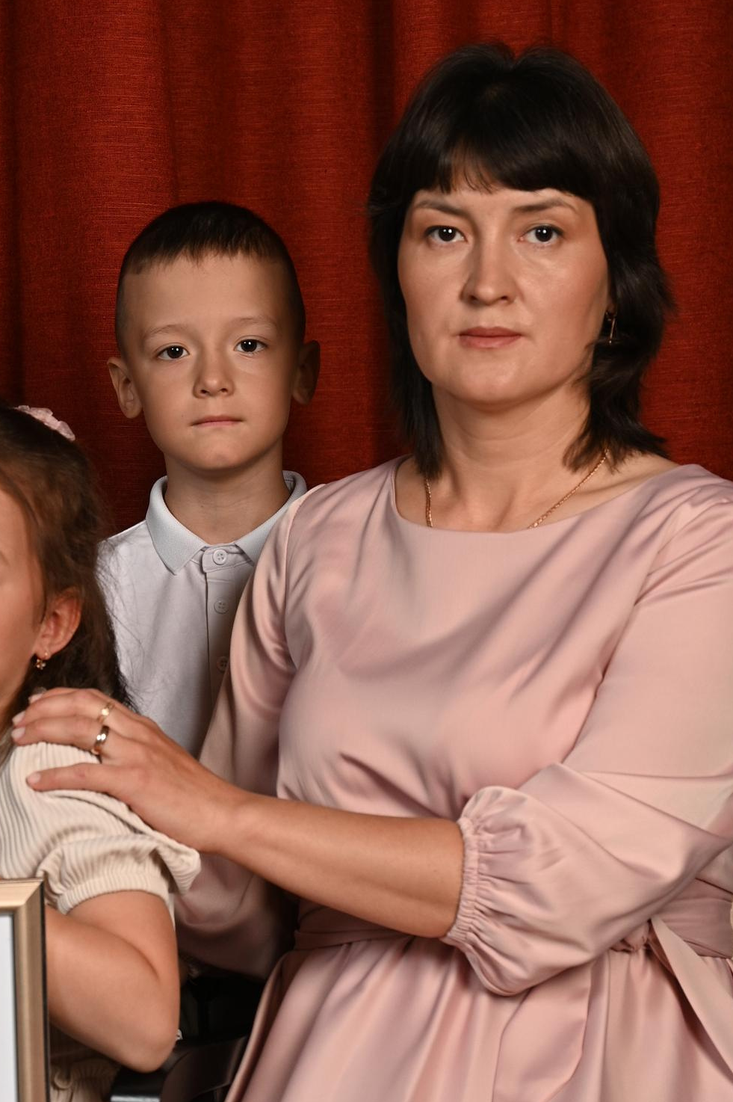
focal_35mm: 116
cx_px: 197
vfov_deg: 17.6
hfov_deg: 11.8
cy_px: 396
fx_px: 3547
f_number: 5.6
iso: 320
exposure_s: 1/200
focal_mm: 57
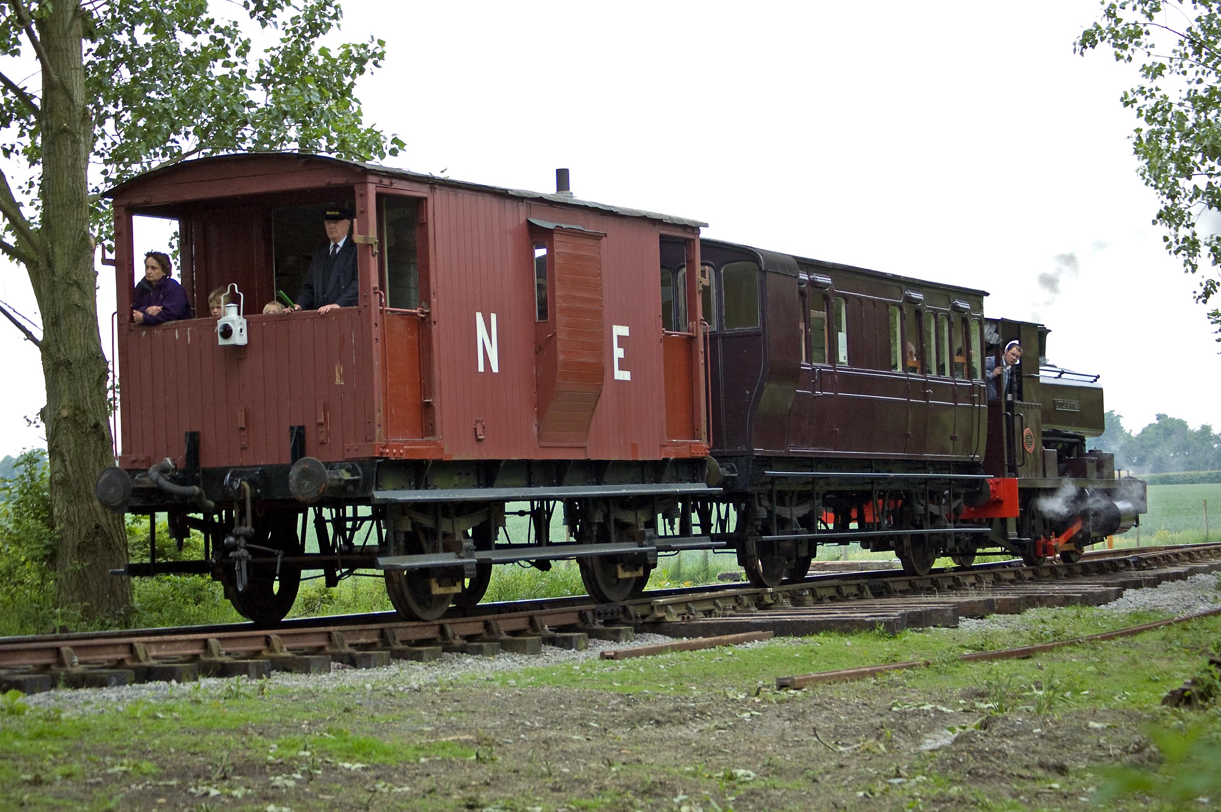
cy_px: 406
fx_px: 2796
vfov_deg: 16.5
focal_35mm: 82
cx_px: 610
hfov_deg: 24.6
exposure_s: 1/200
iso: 800
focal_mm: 55
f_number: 4
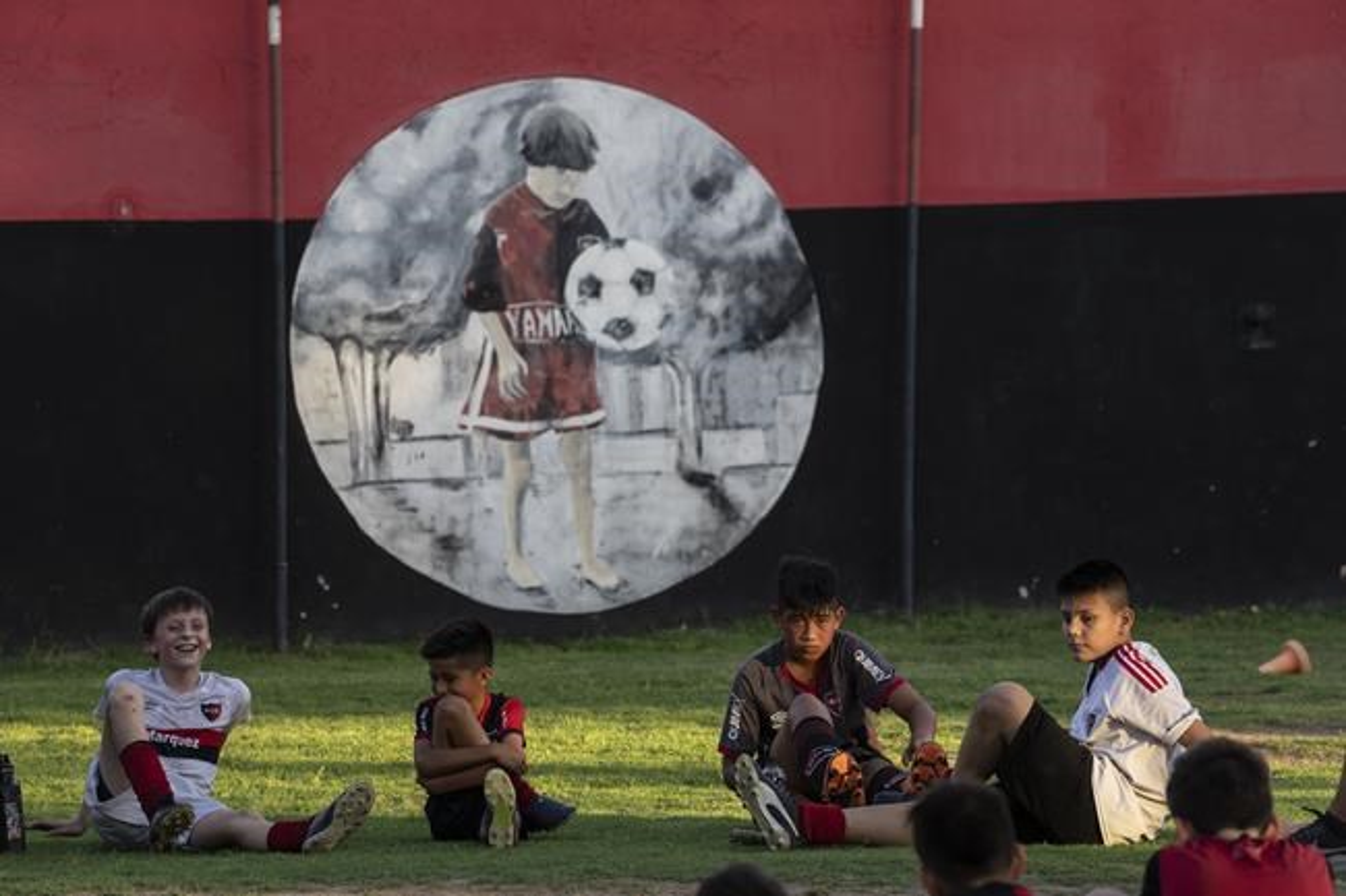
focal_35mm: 200
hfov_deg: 10.3
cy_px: 448
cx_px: 673
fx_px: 7475
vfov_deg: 6.9
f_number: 7.1
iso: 500
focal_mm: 200
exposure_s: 1/250
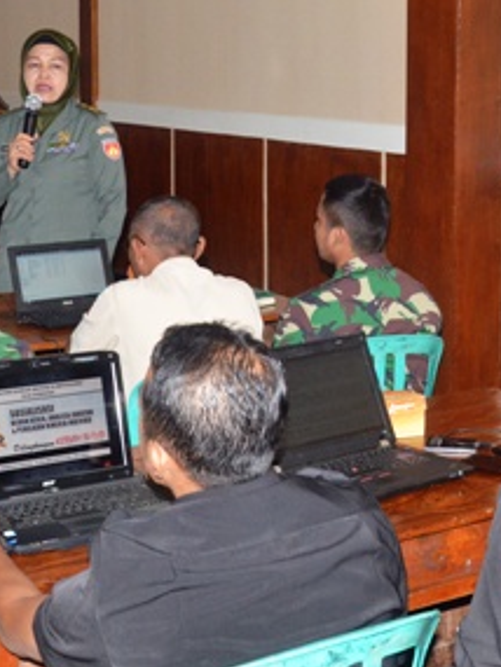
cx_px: 363
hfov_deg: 20.6
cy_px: 194
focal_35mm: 71
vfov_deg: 27.1
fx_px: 1369
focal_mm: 22
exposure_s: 1/125
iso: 1600
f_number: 6.3
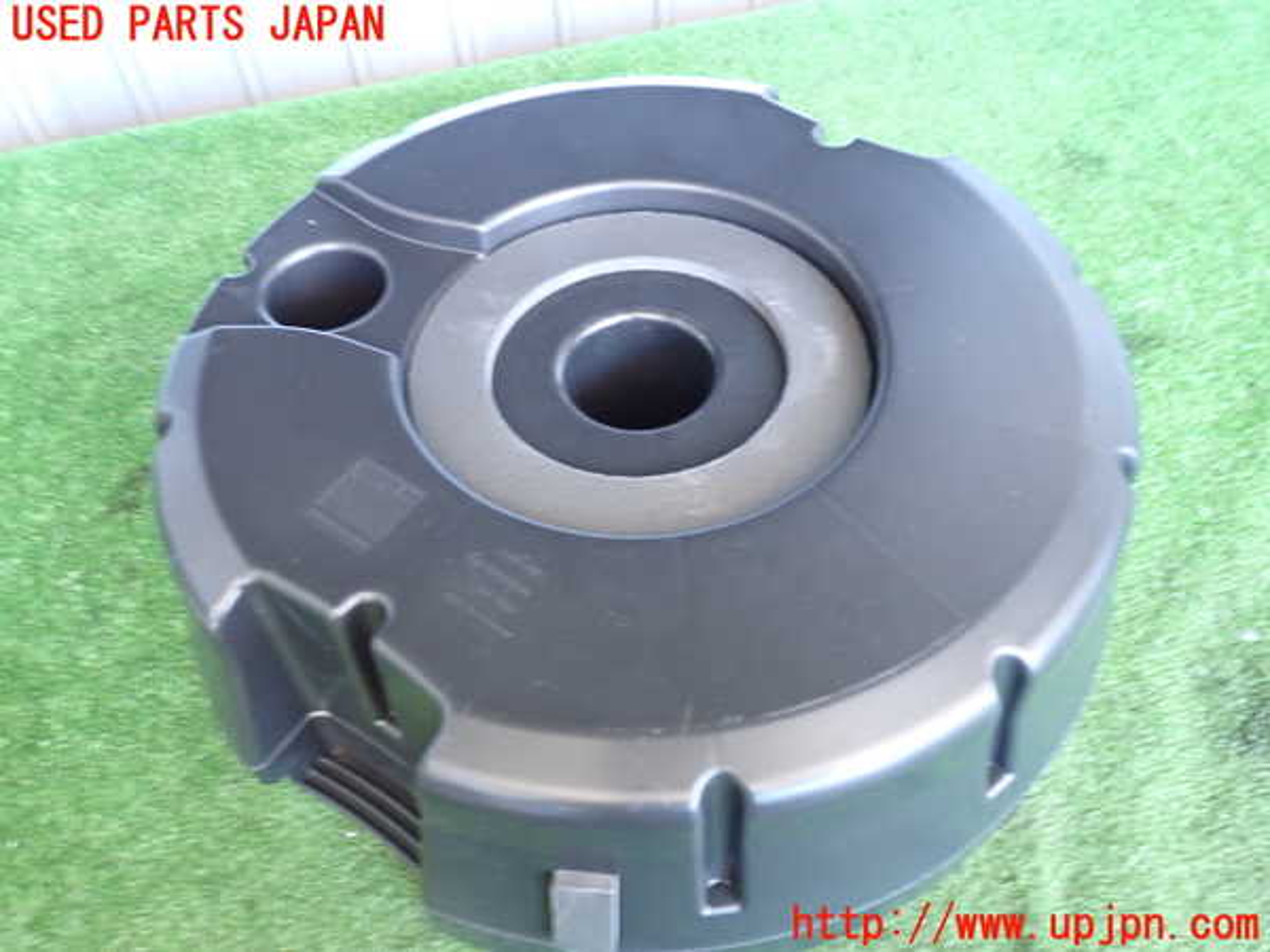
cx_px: 635
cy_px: 476
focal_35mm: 30
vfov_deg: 46.8
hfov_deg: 60.0
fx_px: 1101
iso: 800
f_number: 2.3
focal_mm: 5.4
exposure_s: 1/20
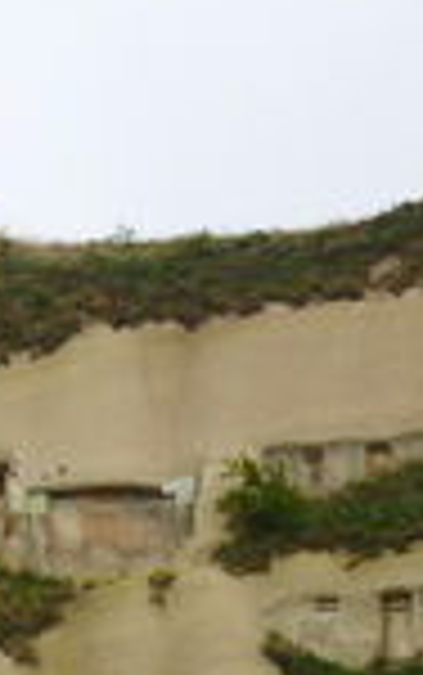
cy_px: 288
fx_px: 7125
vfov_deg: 5.4
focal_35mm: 387
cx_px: -176
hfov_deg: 3.4
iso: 100
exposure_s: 1/200
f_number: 5.4
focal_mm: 24.4
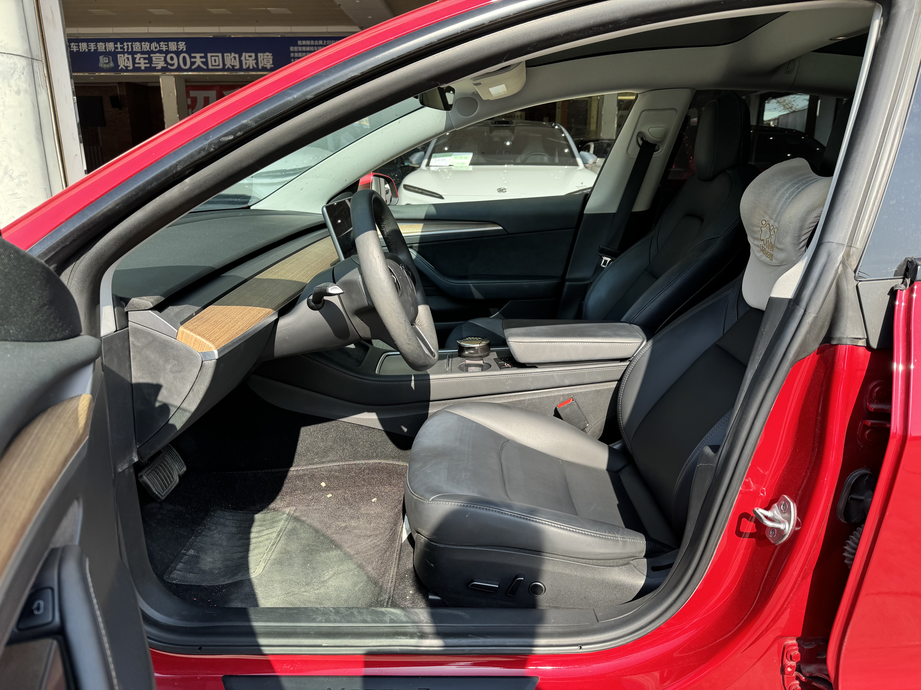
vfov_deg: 56.8
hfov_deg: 71.6
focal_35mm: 24
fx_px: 639
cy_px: 345
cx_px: 460
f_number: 1.78
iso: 80
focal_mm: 6.86
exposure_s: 1/723
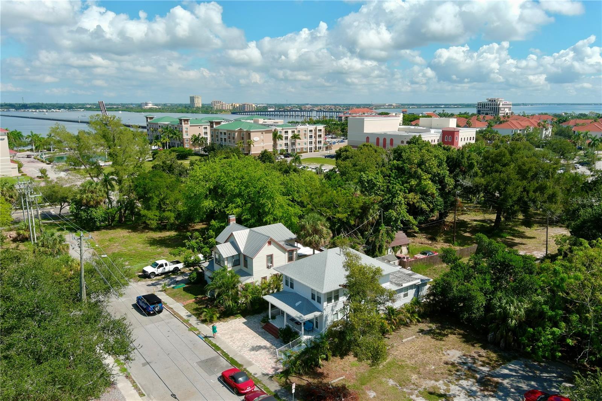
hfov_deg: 63.7
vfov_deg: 44.9
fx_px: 485
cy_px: 200
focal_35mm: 29
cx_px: 301
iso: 200
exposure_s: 1/320
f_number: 7.1
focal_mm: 10.57
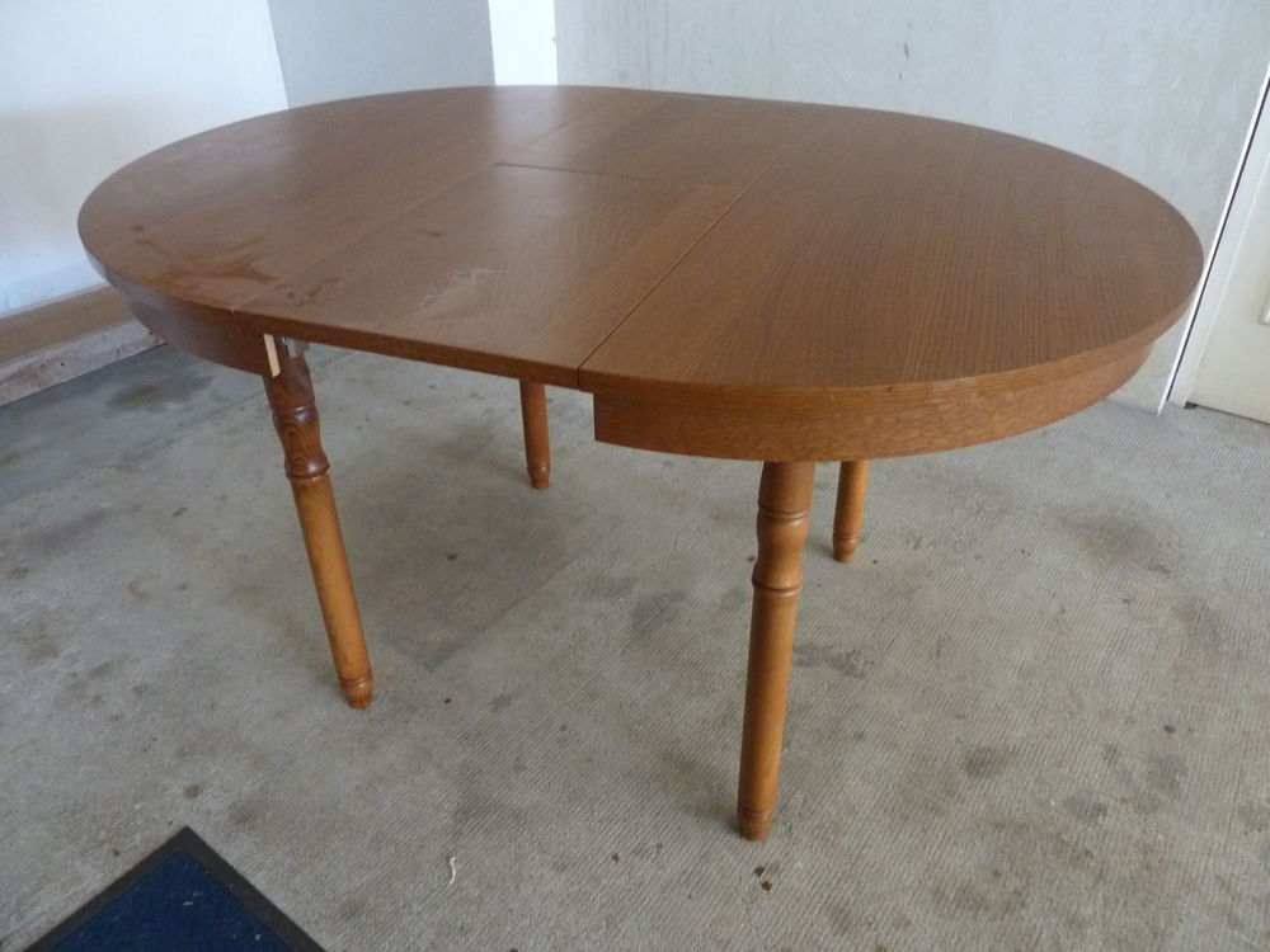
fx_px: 917
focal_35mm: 25
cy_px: 476
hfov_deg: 69.4
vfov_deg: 54.9
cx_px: 635
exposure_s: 1/15
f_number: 3.3
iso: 400
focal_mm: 4.1
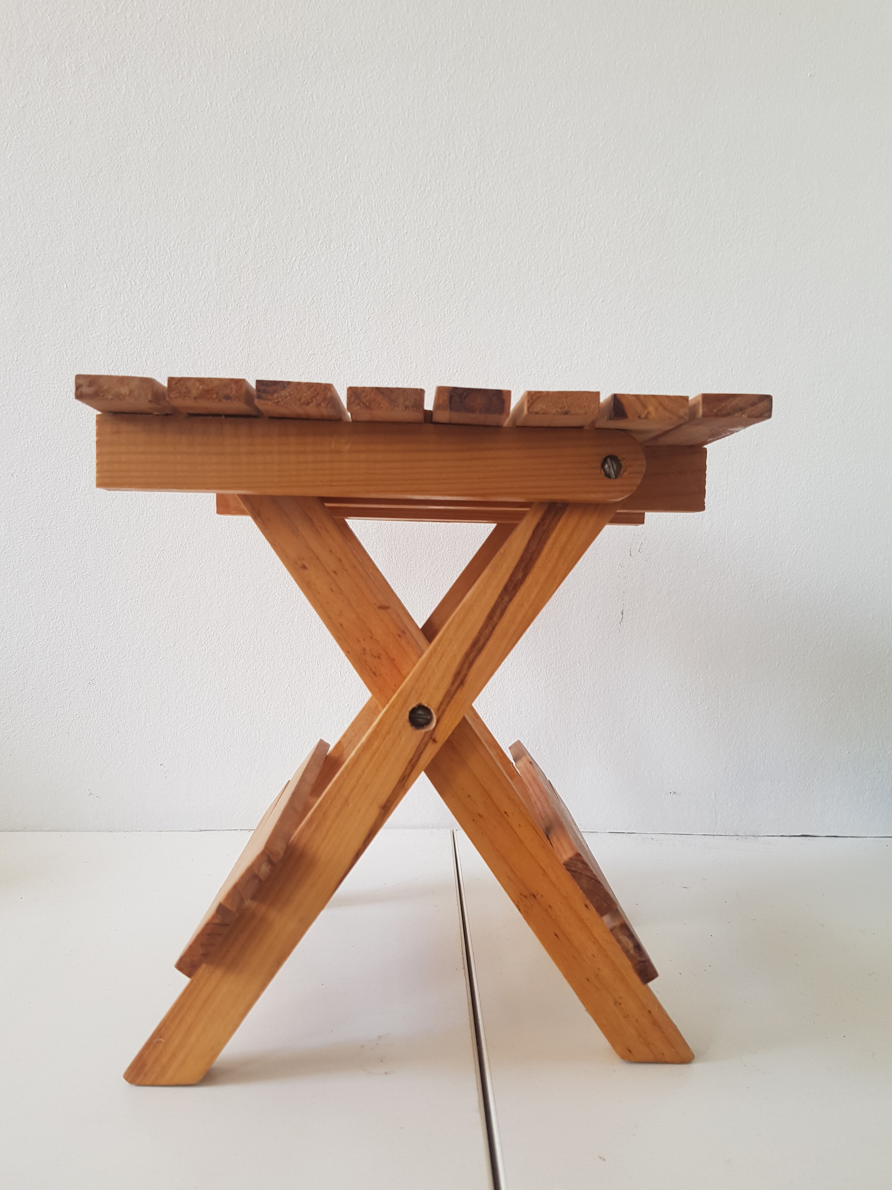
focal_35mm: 26
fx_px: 893
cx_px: 446
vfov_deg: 67.3
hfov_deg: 53.1
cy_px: 595
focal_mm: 4.2
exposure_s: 1/60
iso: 40
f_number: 1.7
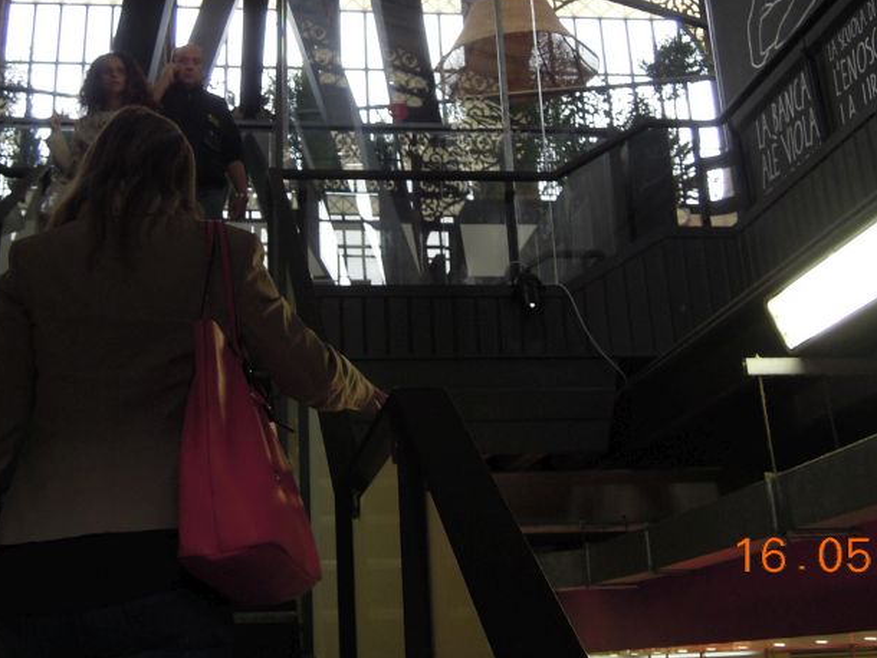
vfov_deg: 27.4
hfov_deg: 36.7
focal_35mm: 52
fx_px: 1318
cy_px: 119
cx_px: 349
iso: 160
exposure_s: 1/100
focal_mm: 5.5
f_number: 2.4
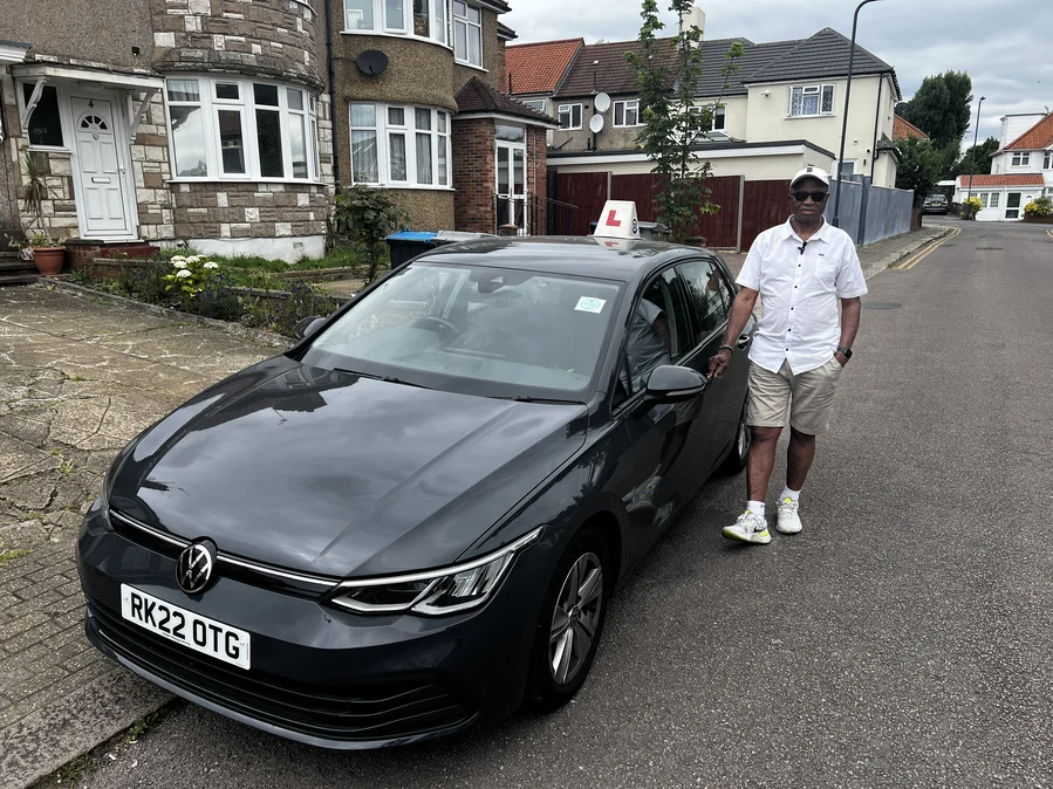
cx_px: 526
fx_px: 791
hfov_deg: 67.3
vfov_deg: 53.1
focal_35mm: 26
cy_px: 394
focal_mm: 5.7
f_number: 1.5
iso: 50
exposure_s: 1/1511
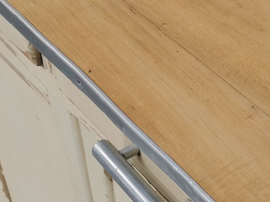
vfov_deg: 14.6
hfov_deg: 19.0
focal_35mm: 101
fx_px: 788
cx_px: 252
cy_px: 72
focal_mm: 5.58
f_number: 1.8
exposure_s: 1/106
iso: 50
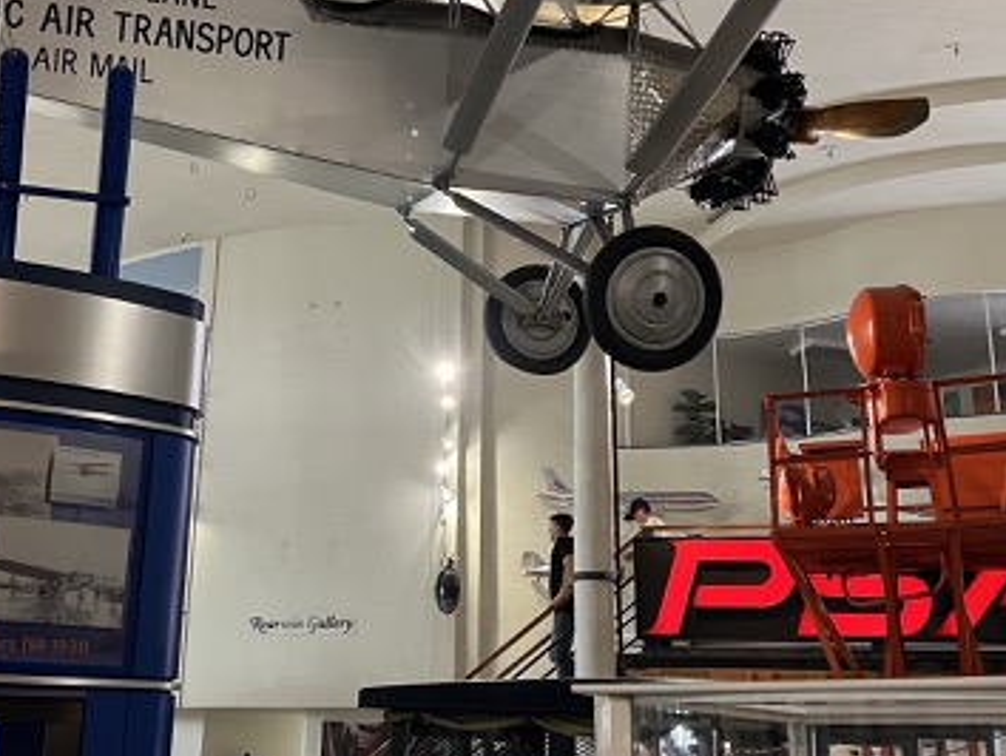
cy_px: 301
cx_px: 418
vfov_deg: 30.8
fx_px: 1367
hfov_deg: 40.3
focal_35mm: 47
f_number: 1.5
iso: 400
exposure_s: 1/60
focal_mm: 5.7
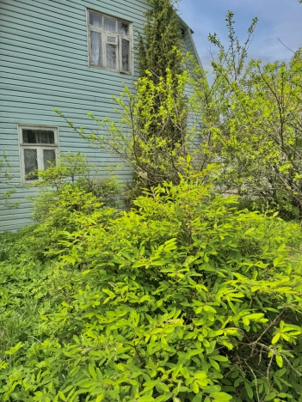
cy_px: 201
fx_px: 279
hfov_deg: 56.8
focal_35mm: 24
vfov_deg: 71.6
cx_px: 151
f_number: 1.78
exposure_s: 1/1637
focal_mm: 6.76
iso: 80
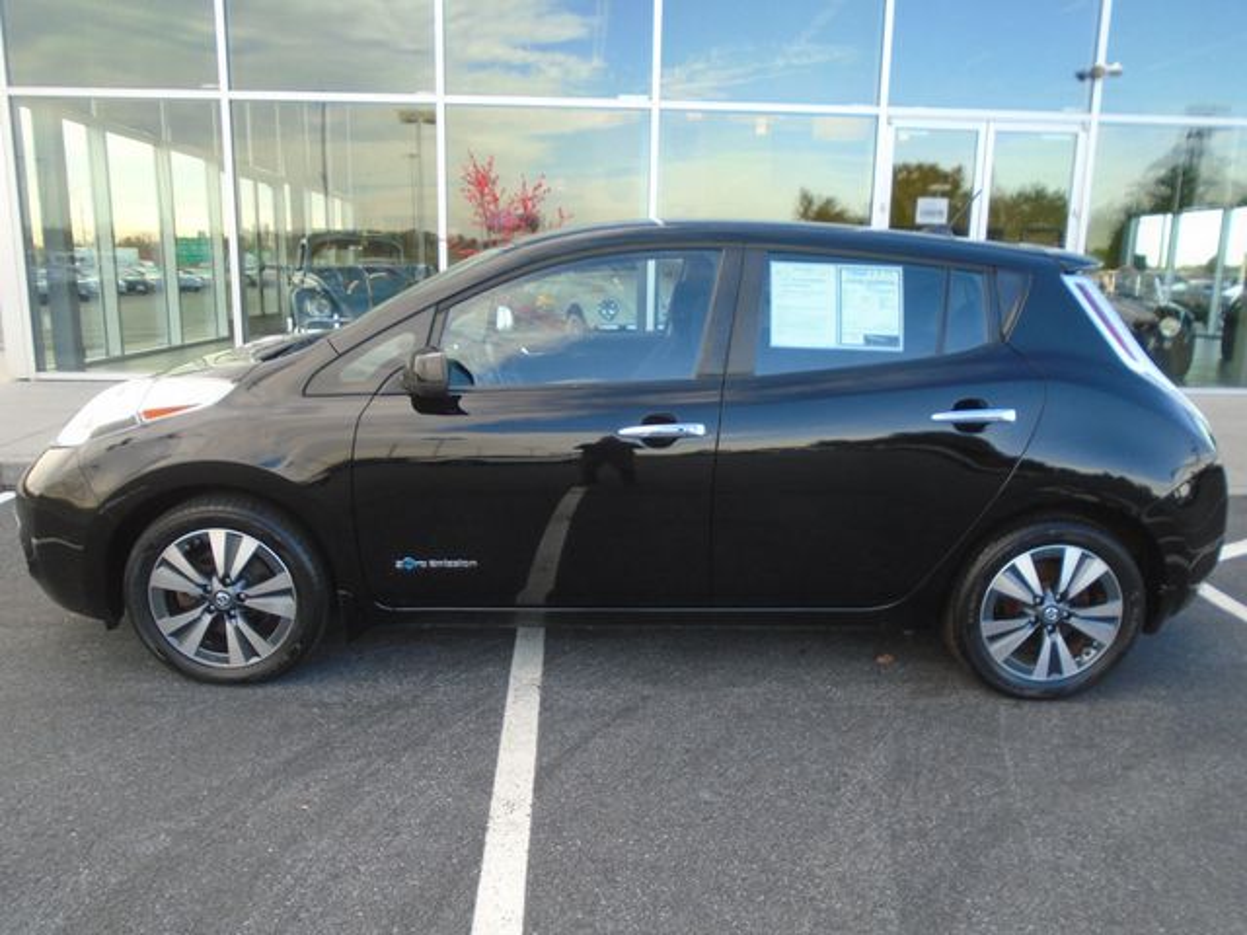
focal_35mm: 26
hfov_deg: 67.3
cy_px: 468
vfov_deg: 53.1
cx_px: 624
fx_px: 937
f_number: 3.2
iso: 100
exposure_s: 1/100
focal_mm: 4.6
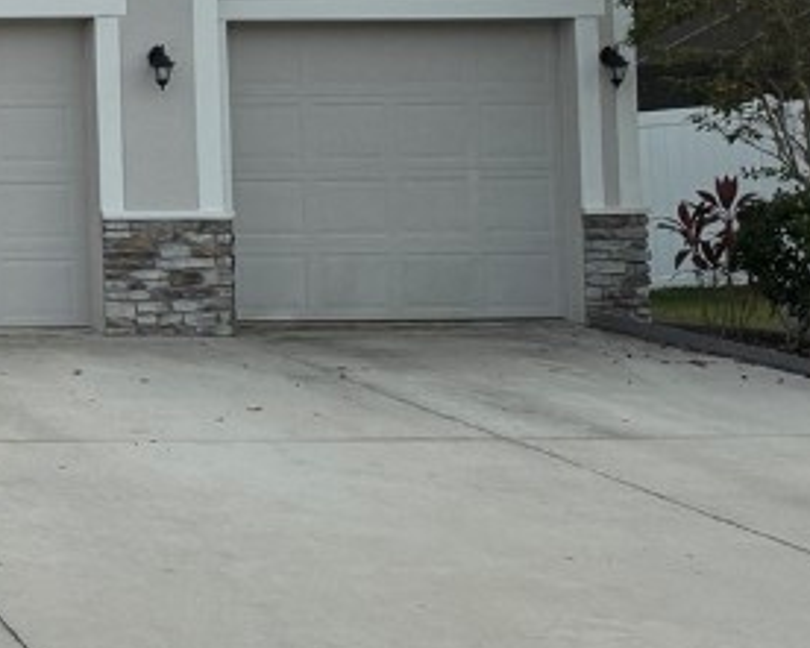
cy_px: 59
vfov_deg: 17.4
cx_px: -414
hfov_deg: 19.2
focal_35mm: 87
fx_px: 2086
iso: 160
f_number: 1.78
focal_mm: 6.76
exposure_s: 1/121
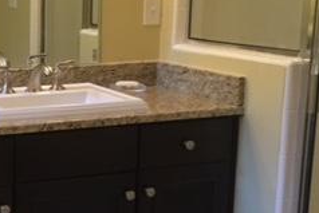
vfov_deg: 16.8
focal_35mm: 81
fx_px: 718
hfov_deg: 24.3
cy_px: 141
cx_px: 28
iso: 160
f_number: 2.2
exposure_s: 1/30
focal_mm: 4.15
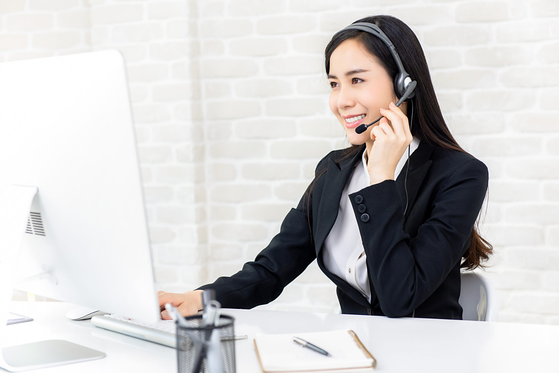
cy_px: 186
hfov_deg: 28.8
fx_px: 1087
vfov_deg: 19.5
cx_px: 280
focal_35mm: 70
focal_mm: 70
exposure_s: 1/200
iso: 320
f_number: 3.5
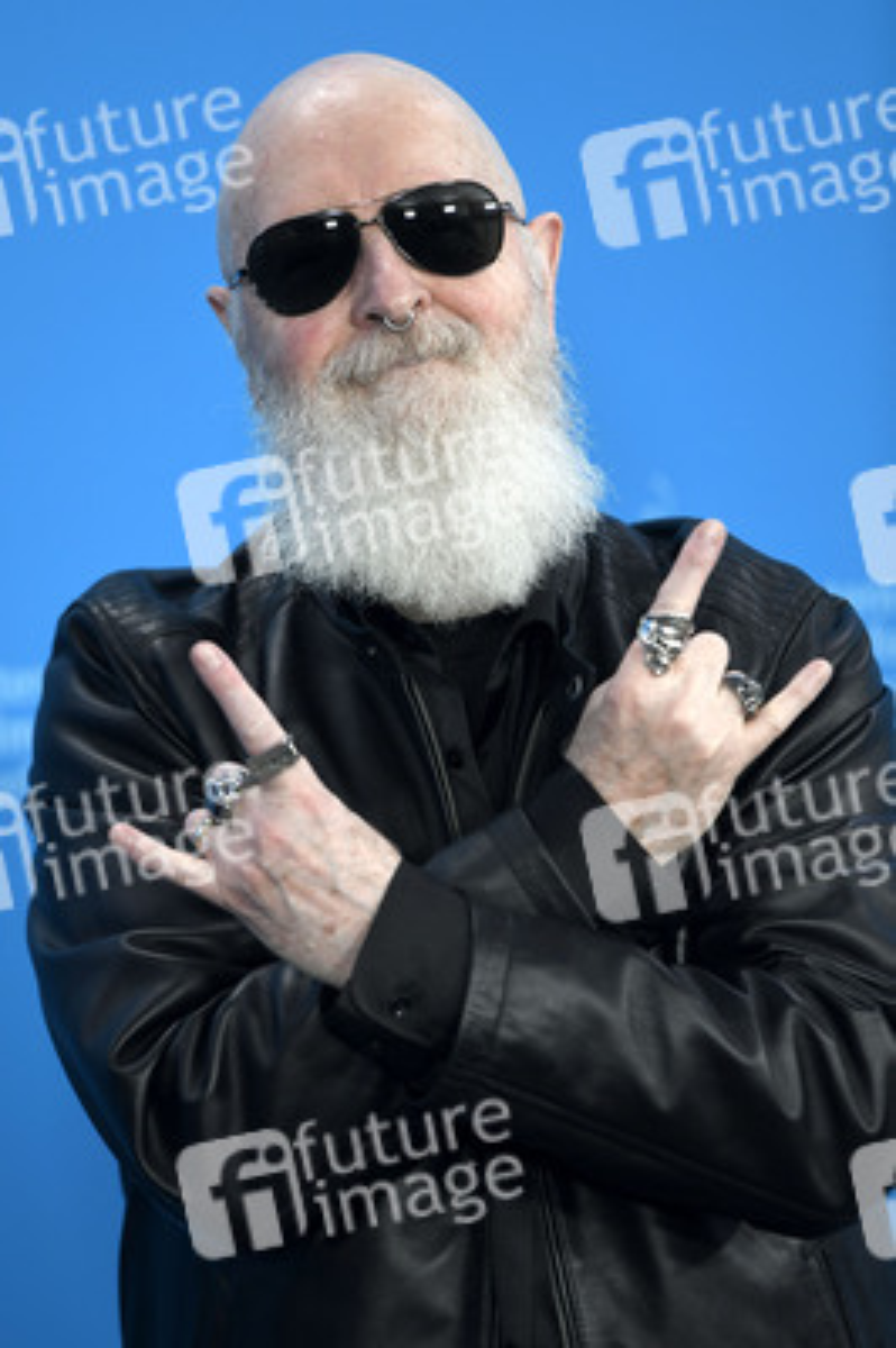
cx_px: 448
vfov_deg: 10.6
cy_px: 674
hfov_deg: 7.0
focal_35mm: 195
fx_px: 7292
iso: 800
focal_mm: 195
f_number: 3.5
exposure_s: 1/320
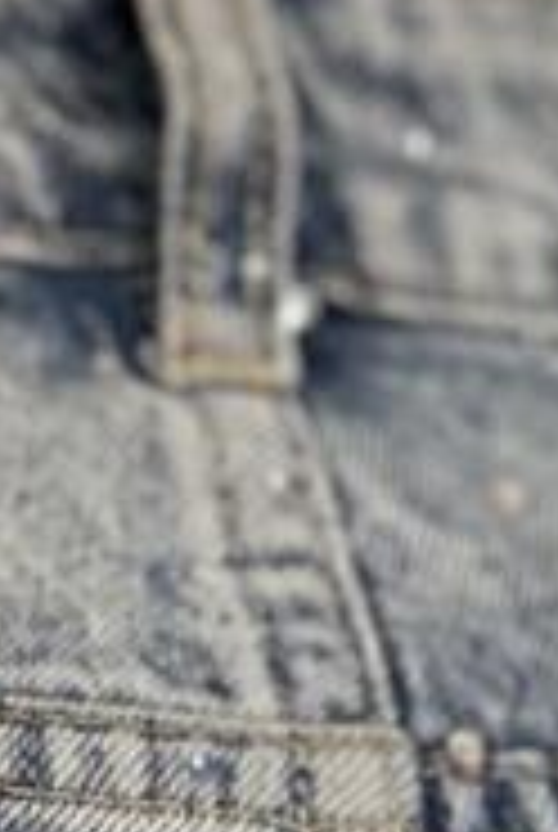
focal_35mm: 175
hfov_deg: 7.9
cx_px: 112
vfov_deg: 10.1
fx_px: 4053
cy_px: 2082
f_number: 1.5
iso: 50
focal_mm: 5.7
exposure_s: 1/100
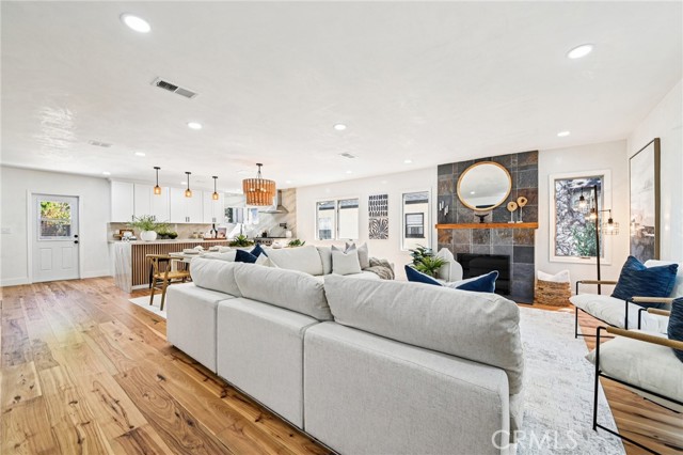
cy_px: 228
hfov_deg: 104.3
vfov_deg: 81.1
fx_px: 265
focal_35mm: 14
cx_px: 342
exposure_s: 1/13
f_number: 8
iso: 250
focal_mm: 14
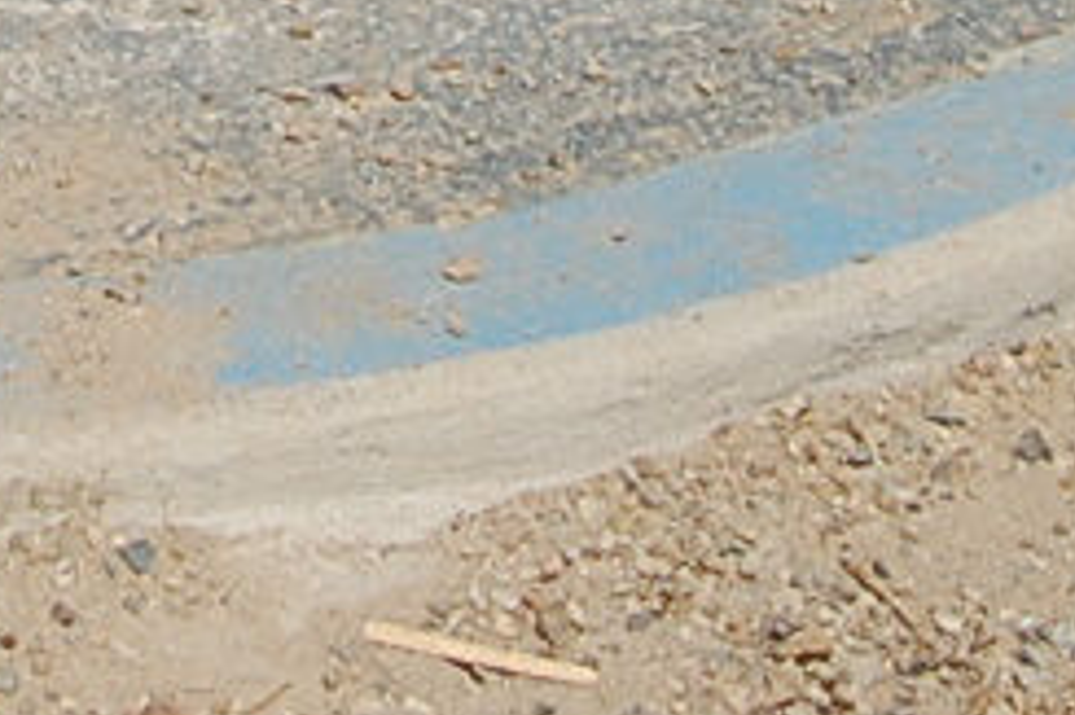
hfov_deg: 12.0
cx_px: -347
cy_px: -1303
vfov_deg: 7.4
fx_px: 4953
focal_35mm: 166
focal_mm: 18
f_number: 10
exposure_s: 1/400
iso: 200
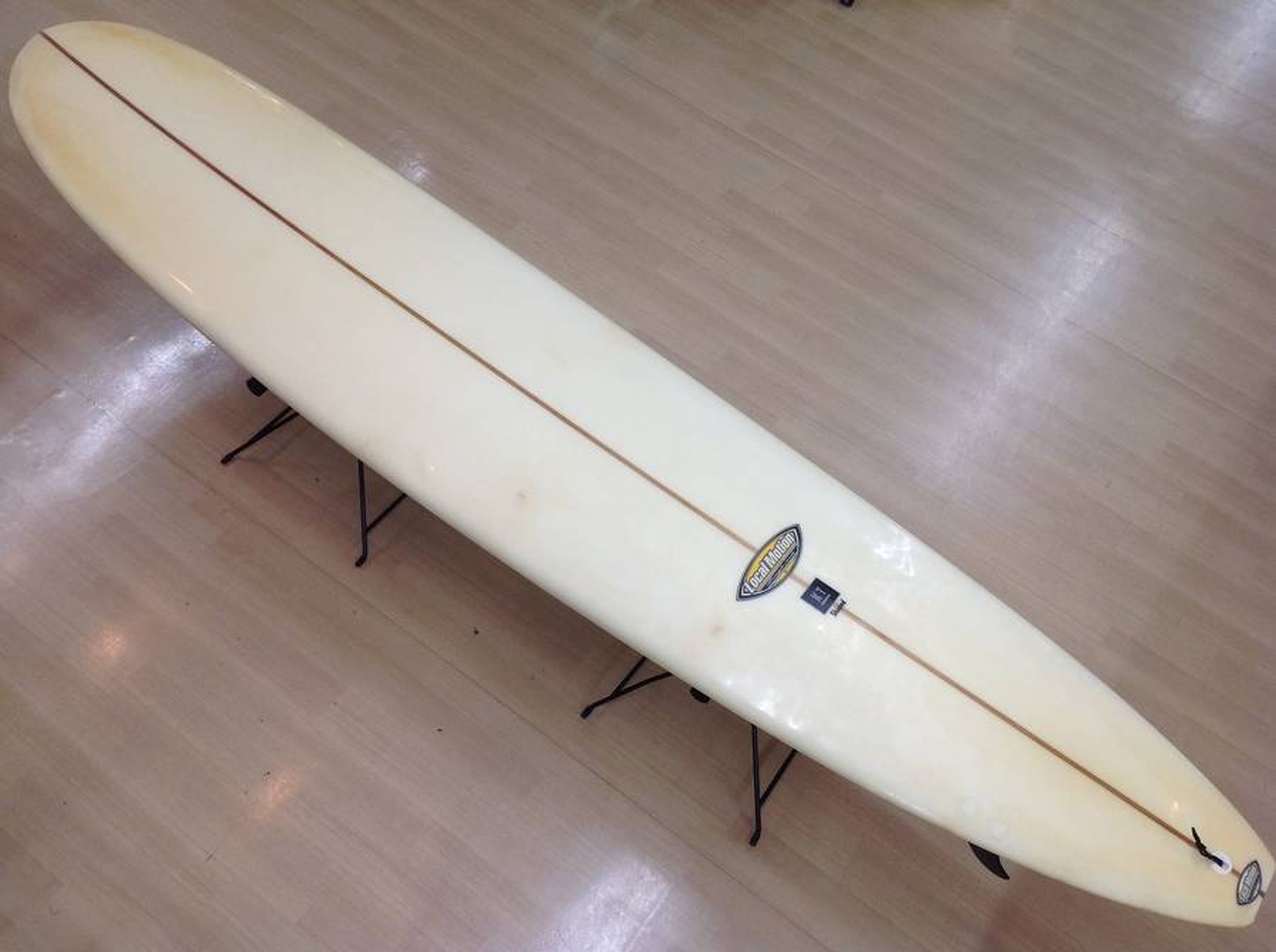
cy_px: 476
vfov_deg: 40.6
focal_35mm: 35
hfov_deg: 52.7
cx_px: 638
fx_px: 1288
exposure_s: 1/60
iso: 50
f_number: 2.4
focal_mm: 4.28
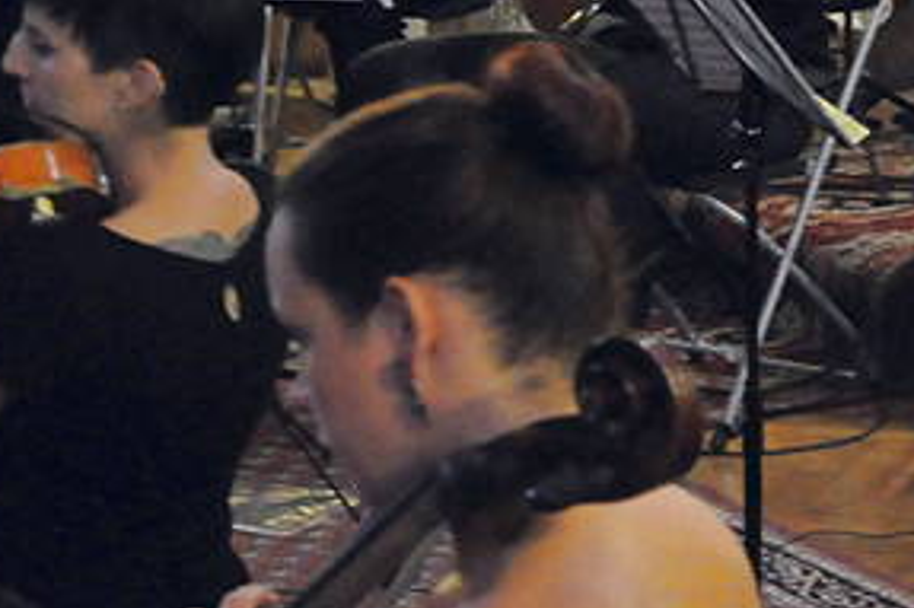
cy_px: 183
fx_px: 3831
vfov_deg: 9.1
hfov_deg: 13.2
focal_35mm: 151
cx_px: 1102
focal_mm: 34
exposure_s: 1/40
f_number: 4.2
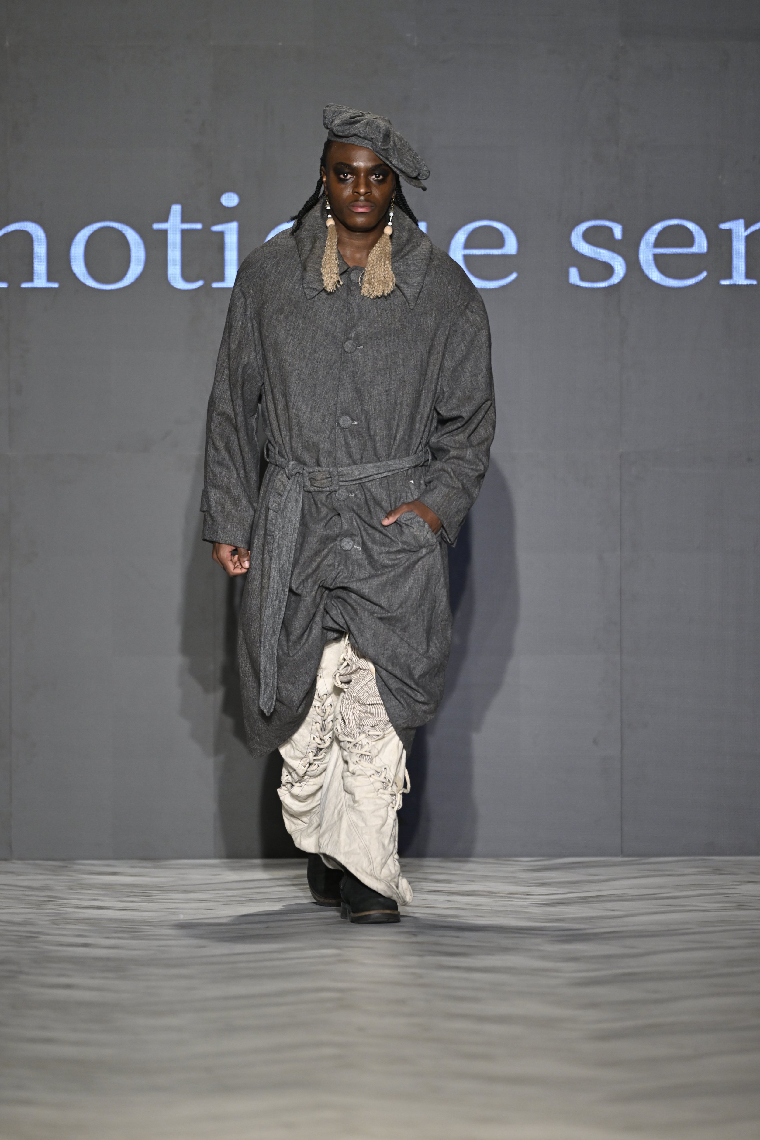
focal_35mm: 300
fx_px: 9499
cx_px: 380
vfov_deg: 6.9
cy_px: 570
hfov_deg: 4.6
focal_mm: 300
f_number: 2.8
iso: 1250
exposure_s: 1/320
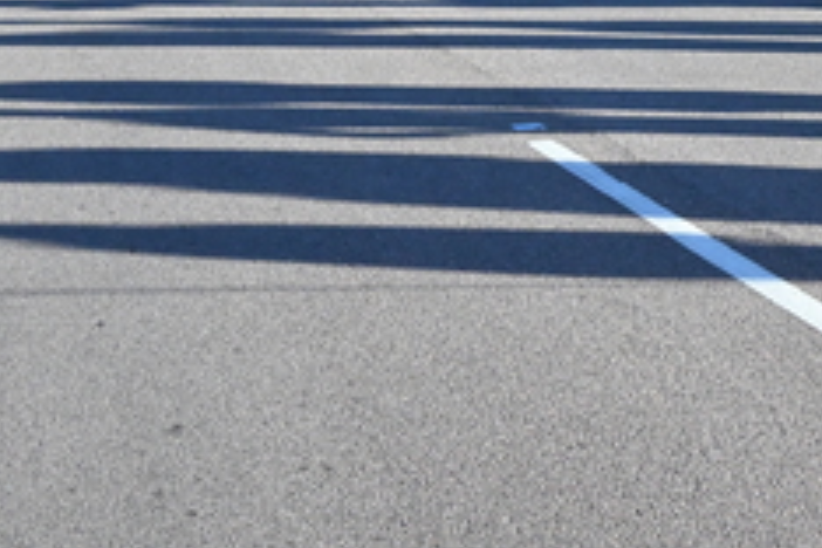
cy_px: -19
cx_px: 924
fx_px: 2466
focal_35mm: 108
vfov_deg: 12.5
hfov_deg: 18.2
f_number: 18
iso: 8000
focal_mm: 46
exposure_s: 1/1000
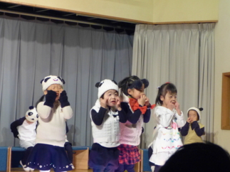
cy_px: 88
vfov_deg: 16.1
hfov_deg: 21.3
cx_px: 114
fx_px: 611
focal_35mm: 92
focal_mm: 14.5
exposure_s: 1/100
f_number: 3.4
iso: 800
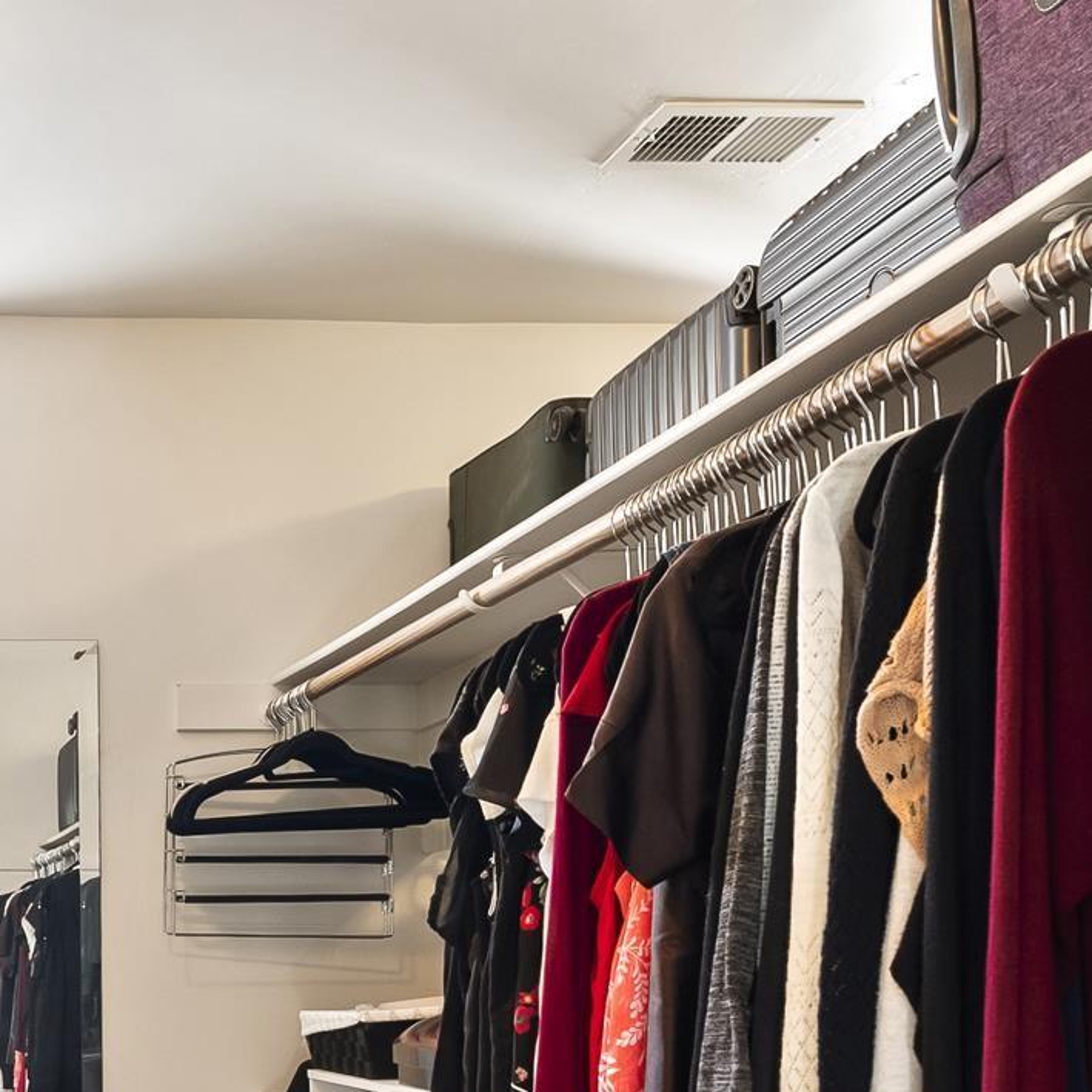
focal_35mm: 48
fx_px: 1713
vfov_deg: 33.2
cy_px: 1015
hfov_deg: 30.7
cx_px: -169
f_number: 8
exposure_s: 1/3
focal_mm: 16
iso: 500
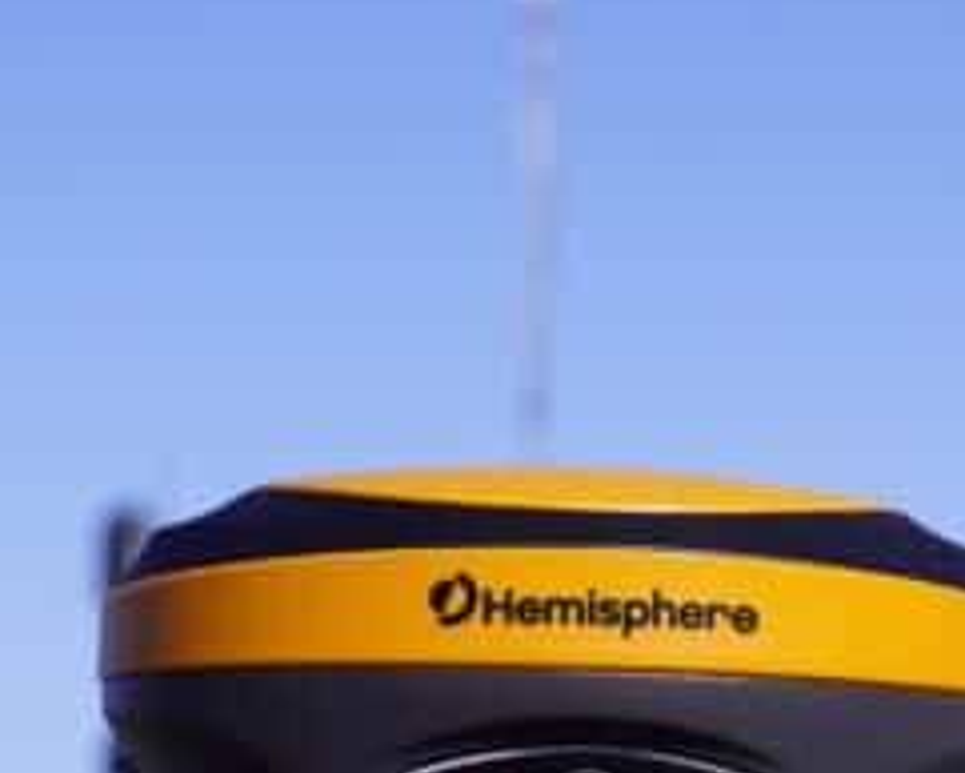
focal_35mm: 239
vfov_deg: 6.4
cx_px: 589
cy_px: 955
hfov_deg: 8.1
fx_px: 6829
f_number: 5.6
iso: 100
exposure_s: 1/1000
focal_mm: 40
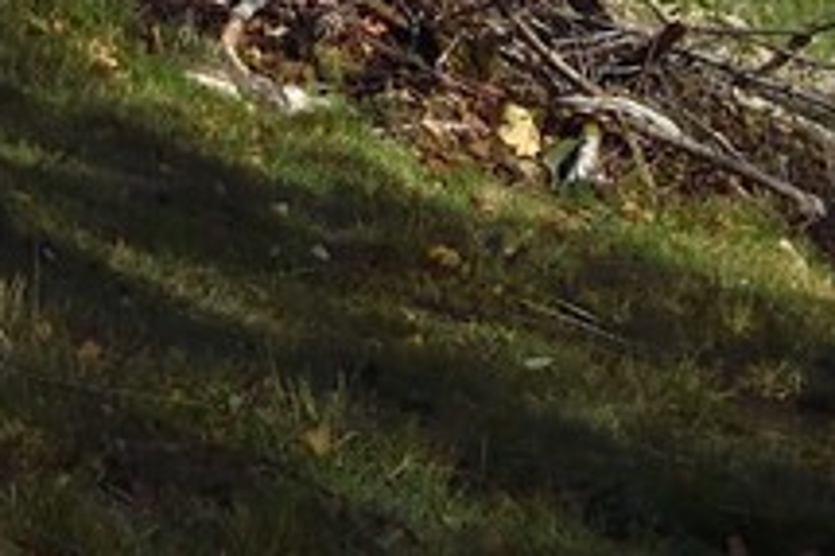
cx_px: -959
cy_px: -1505
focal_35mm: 253
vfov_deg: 5.0
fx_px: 5864
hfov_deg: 7.7
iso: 200
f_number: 13
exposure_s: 1/250
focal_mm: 34
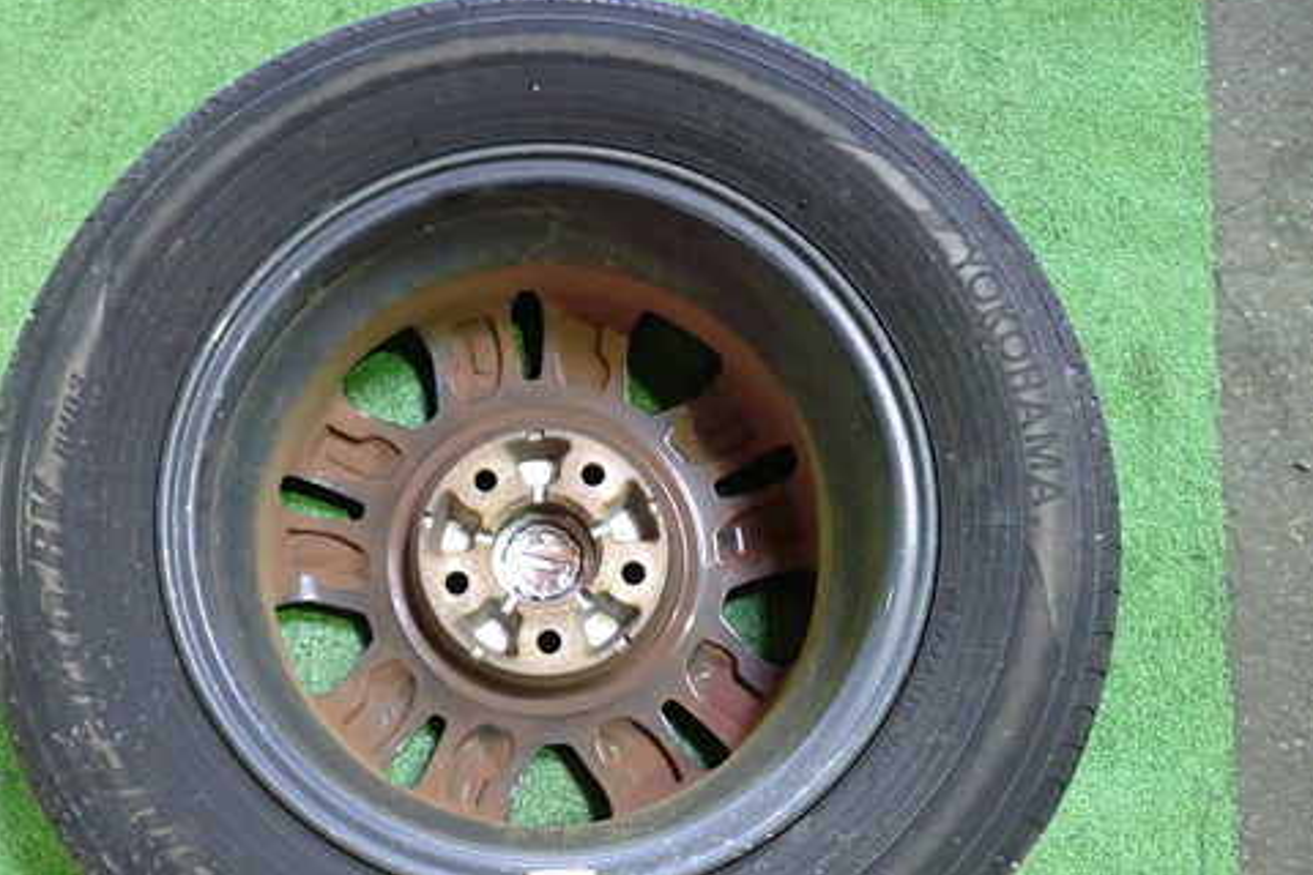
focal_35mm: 39
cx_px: 512
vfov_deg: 34.1
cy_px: 530
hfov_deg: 49.2
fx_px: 1422
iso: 640
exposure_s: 1/30
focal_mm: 5.4
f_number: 2.3
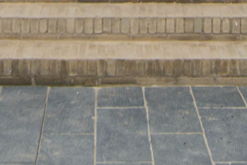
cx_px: 93
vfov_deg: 11.4
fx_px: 638
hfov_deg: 21.9
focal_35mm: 93
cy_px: -268
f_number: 5
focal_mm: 14
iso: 400
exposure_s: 1/80
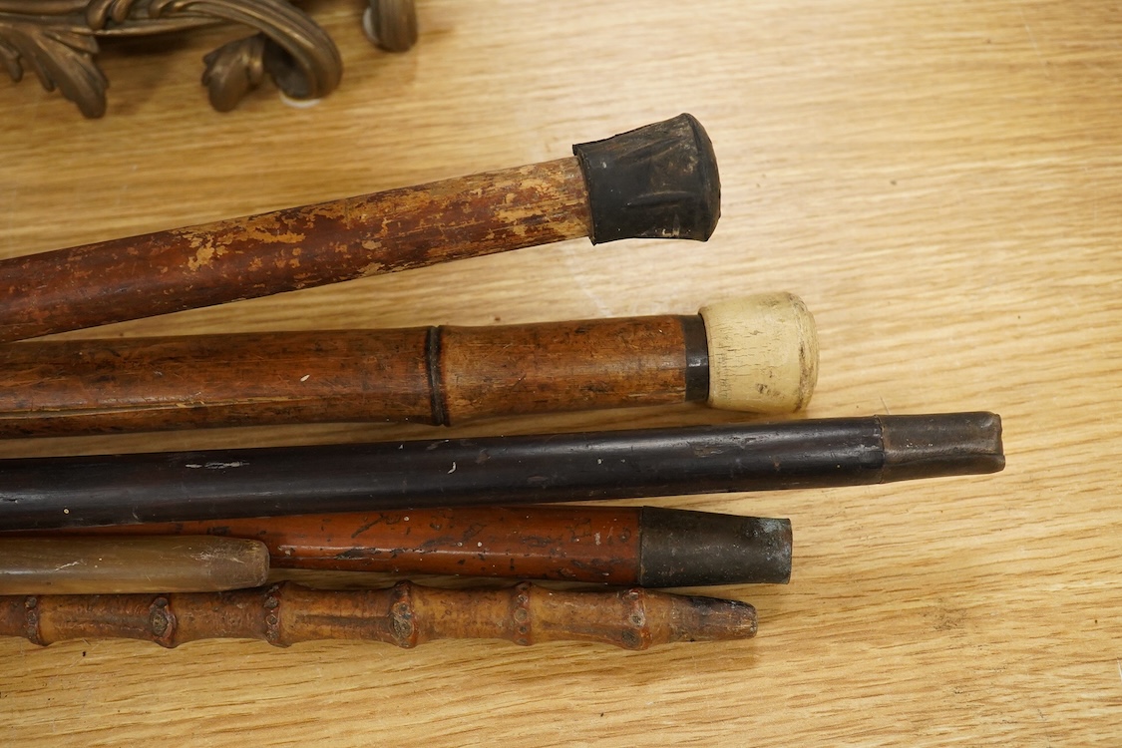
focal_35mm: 45
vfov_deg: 29.9
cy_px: 374
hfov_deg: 43.6
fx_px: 1402
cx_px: 561
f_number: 8
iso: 2500
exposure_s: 1/160
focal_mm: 30
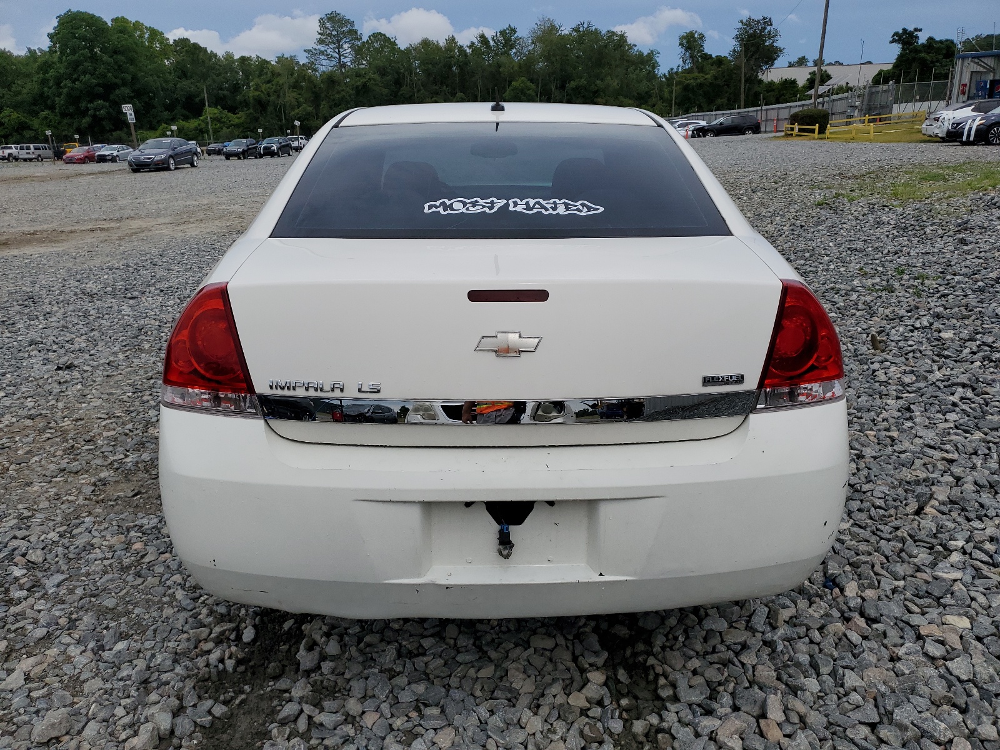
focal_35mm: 26
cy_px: 375
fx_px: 751
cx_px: 500
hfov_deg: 67.3
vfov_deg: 53.1
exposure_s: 1/10000
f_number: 1.5
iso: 50
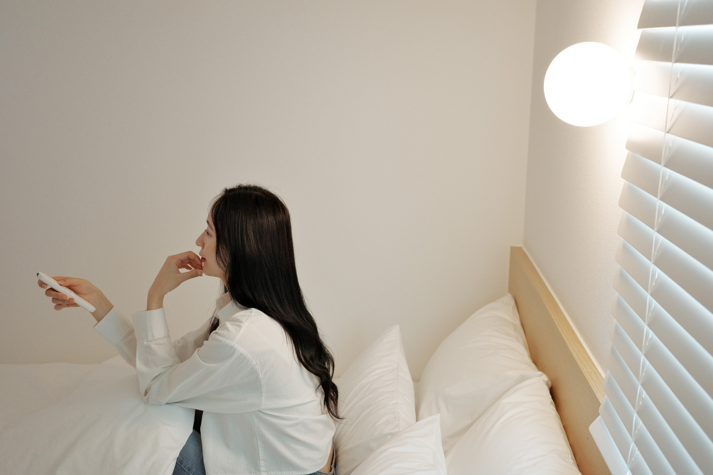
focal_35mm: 40
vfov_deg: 33.4
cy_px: 238
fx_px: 792
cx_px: 356
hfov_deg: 48.5
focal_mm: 26
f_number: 2.8
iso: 500
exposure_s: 1/125
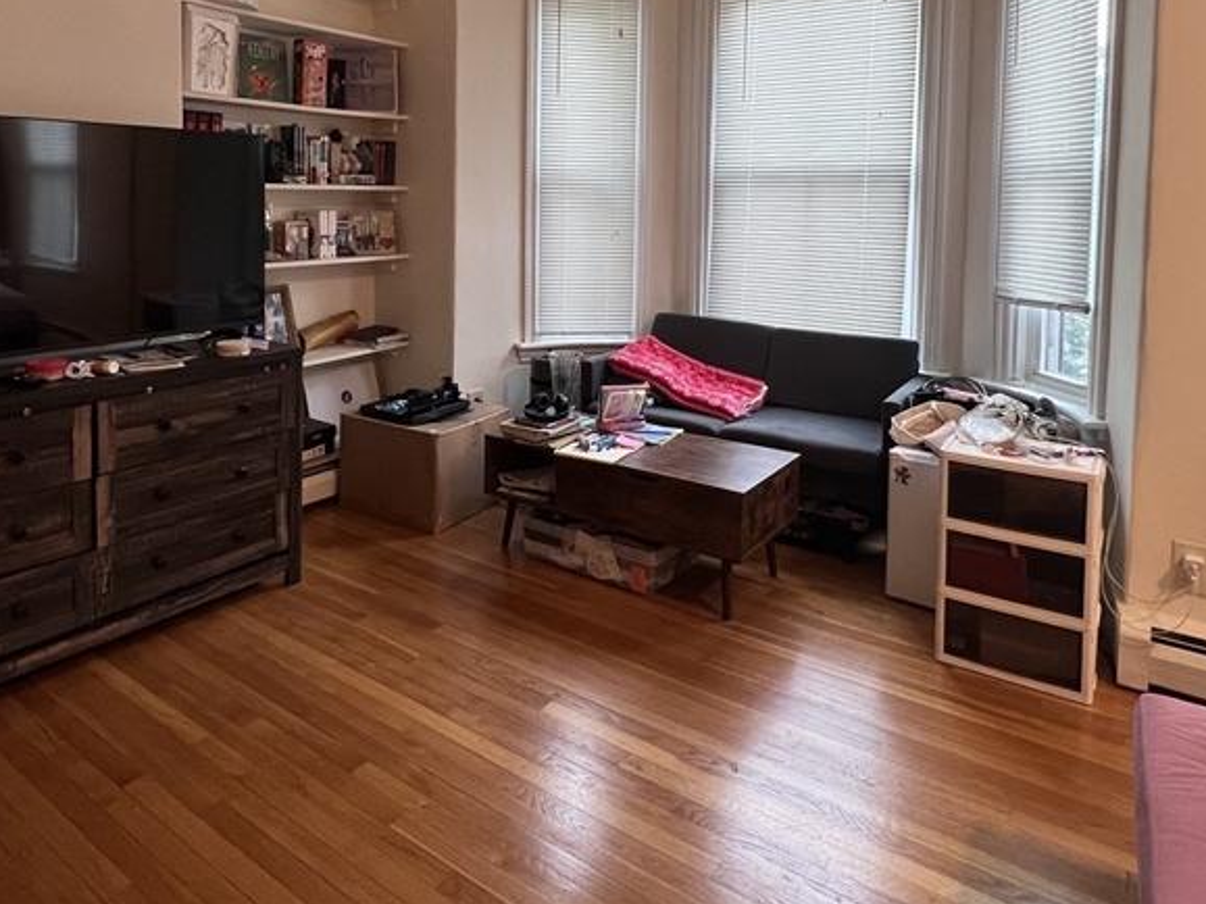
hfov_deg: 73.6
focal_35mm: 23
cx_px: 525
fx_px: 801
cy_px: 244
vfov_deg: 56.4
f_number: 1.8
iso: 250
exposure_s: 1/60
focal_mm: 1.57
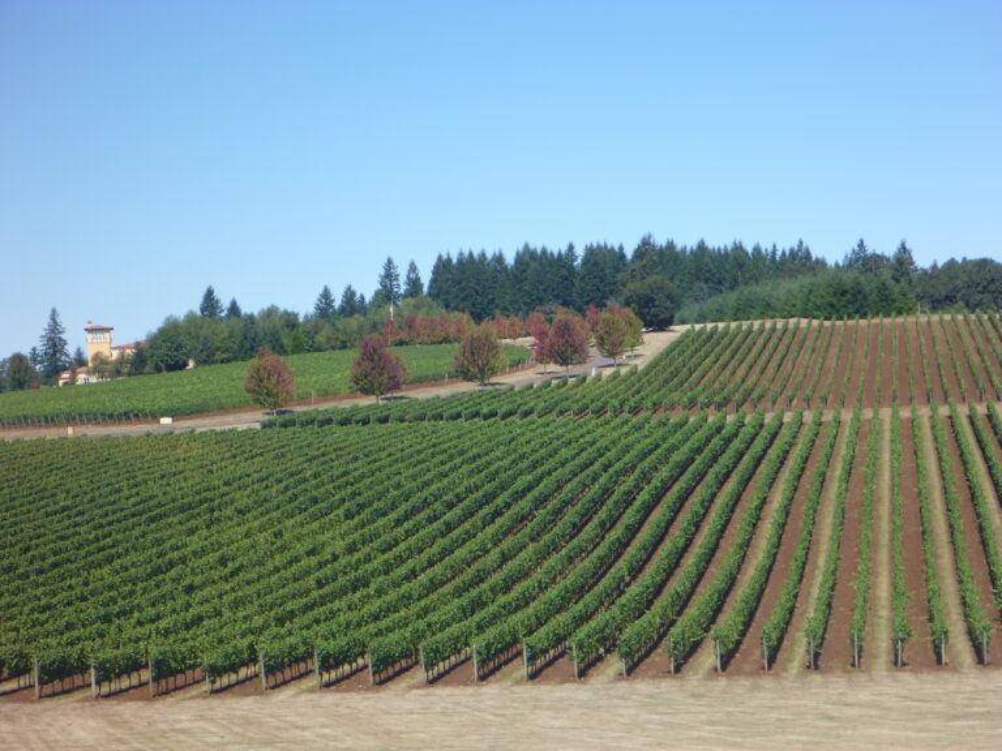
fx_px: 2316
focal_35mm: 80
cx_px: 501
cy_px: 376
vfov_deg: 18.4
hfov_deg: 24.4
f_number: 5.6
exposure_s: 1/200
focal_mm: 14.3
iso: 80
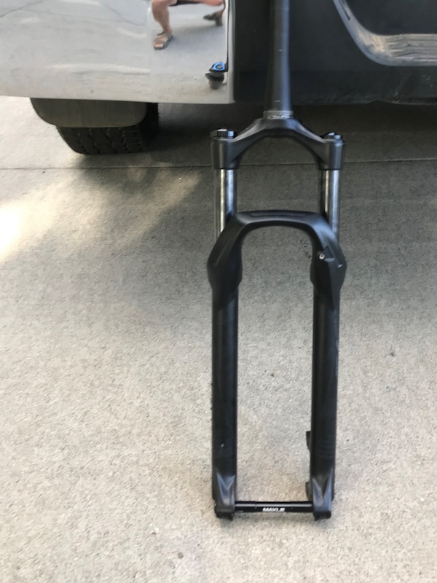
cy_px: 292
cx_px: 218
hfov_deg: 49.7
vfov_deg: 63.4
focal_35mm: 28
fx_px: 471
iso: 40
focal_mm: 3.99
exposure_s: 1/120
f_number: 1.8
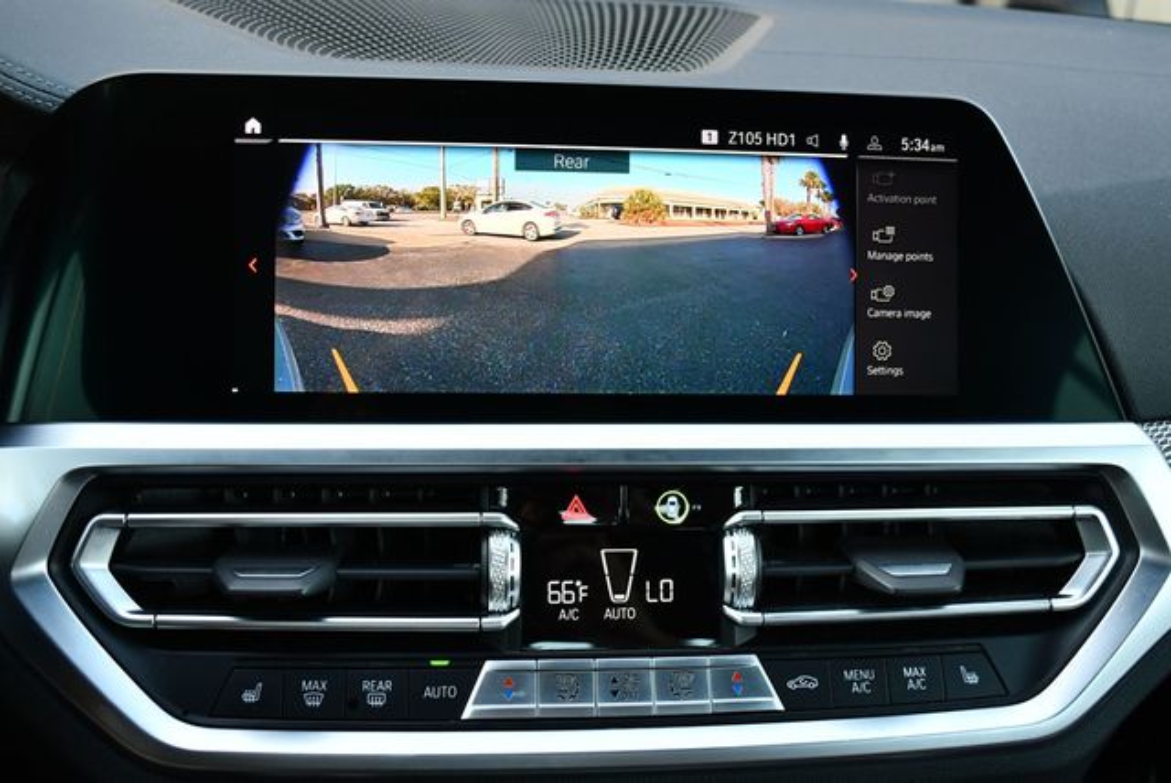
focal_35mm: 36
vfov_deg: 36.9
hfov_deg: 53.1
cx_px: 586
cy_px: 392
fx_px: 1172
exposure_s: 1/250
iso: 560
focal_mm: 18
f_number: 3.5
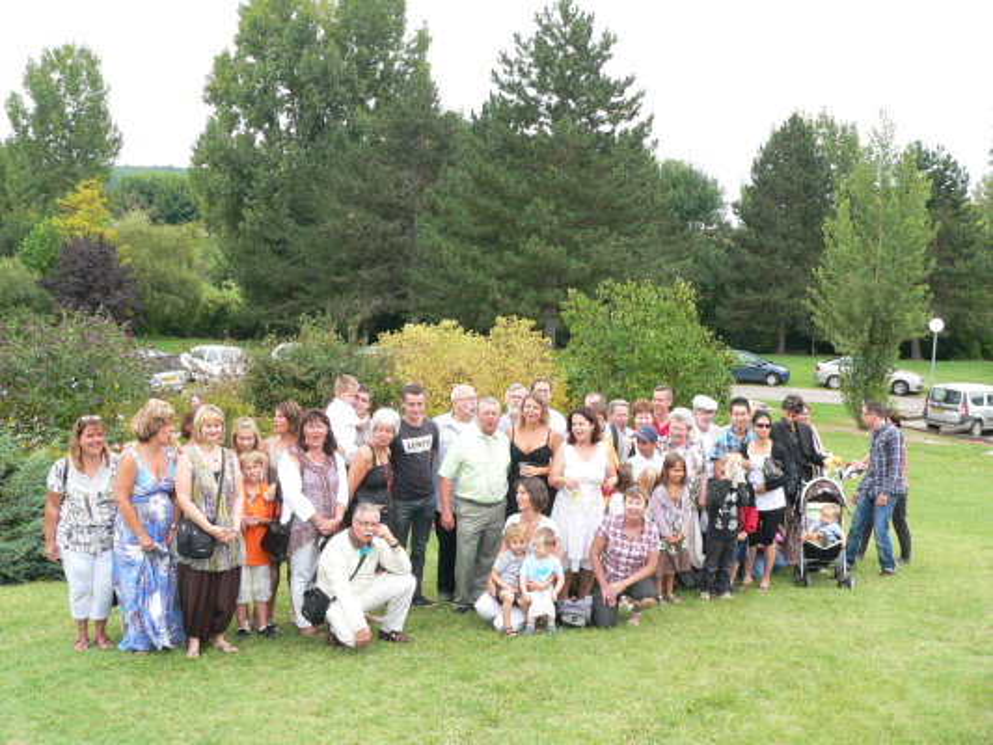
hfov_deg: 51.3
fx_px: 1033
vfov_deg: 39.7
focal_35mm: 36
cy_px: 372
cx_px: 496
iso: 80
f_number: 4
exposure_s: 1/125
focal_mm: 6
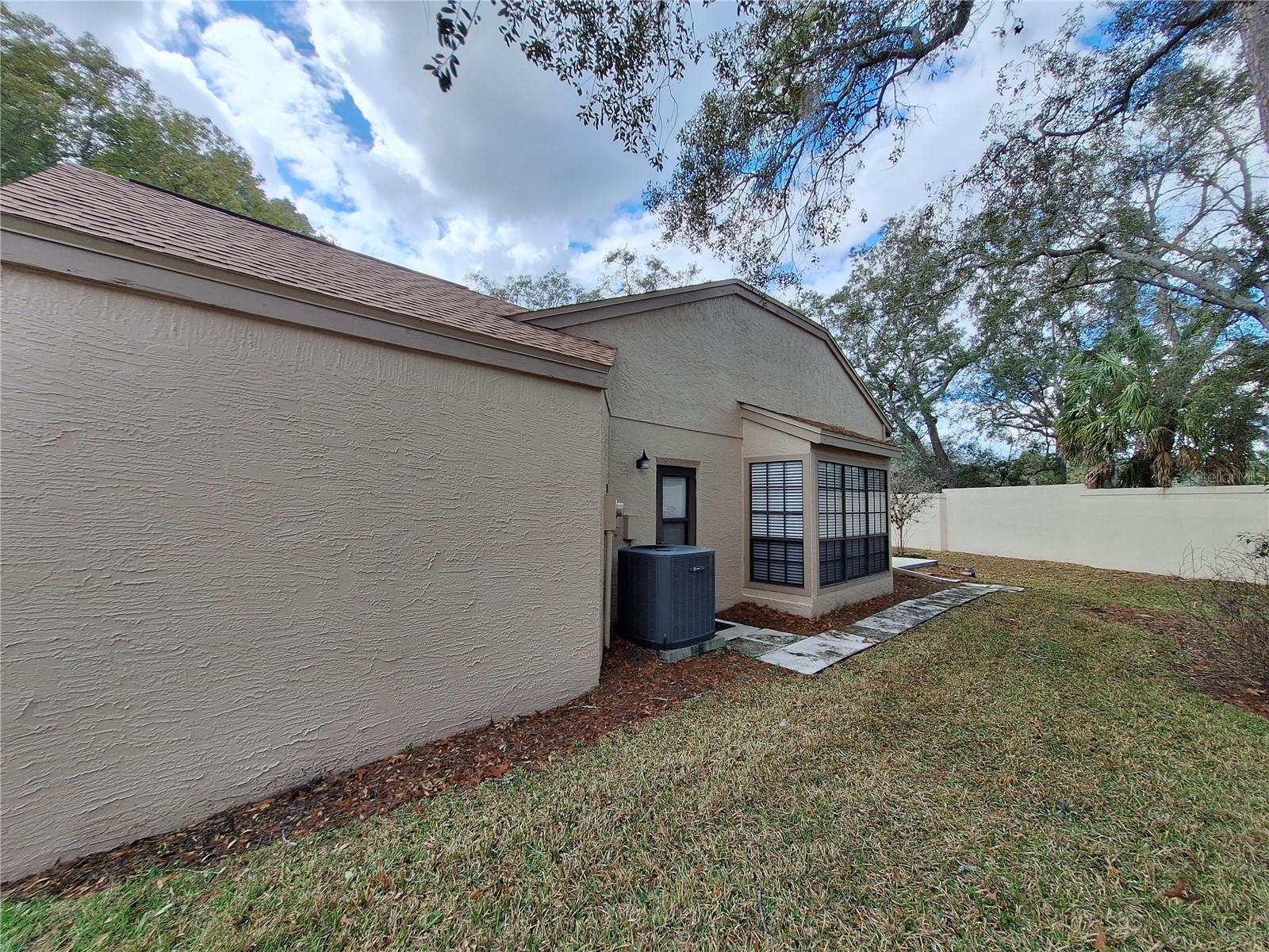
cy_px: 476
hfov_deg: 106.2
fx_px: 477
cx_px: 634
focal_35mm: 13
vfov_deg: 89.9
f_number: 2.2
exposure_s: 1/710
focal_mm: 1.74
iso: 40
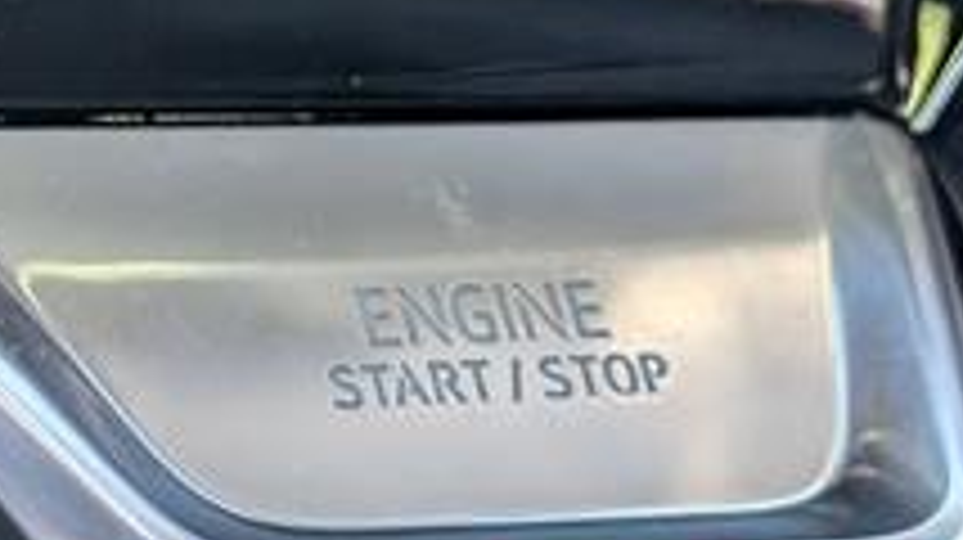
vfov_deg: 7.6
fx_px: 4083
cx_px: 256
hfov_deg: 13.4
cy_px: 392
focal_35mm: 160
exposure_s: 1/323
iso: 279
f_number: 1.68
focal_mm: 6.9
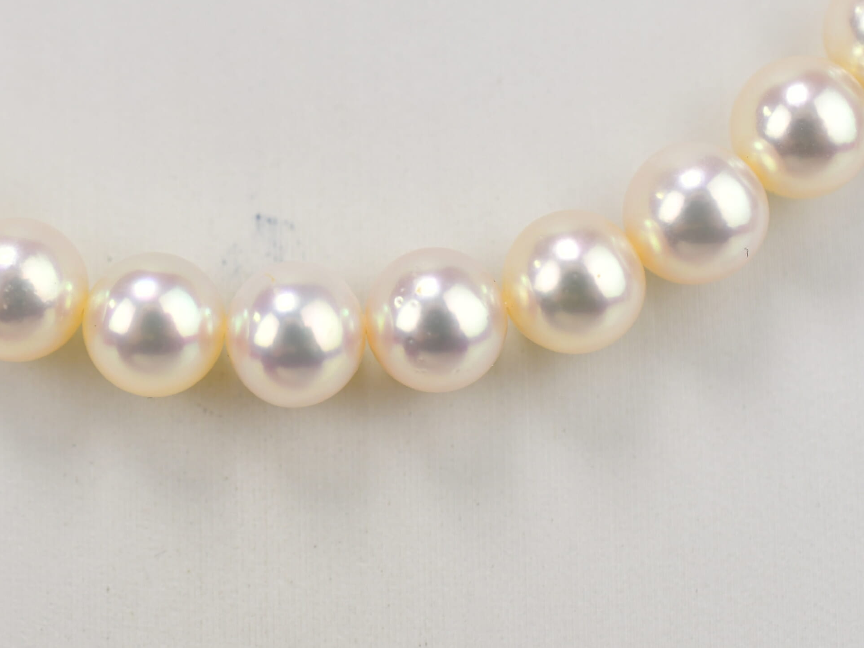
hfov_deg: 25.2
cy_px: 266
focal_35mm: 77
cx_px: 295
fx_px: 1922
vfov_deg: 19.1
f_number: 8
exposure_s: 1/160
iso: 800
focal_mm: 40
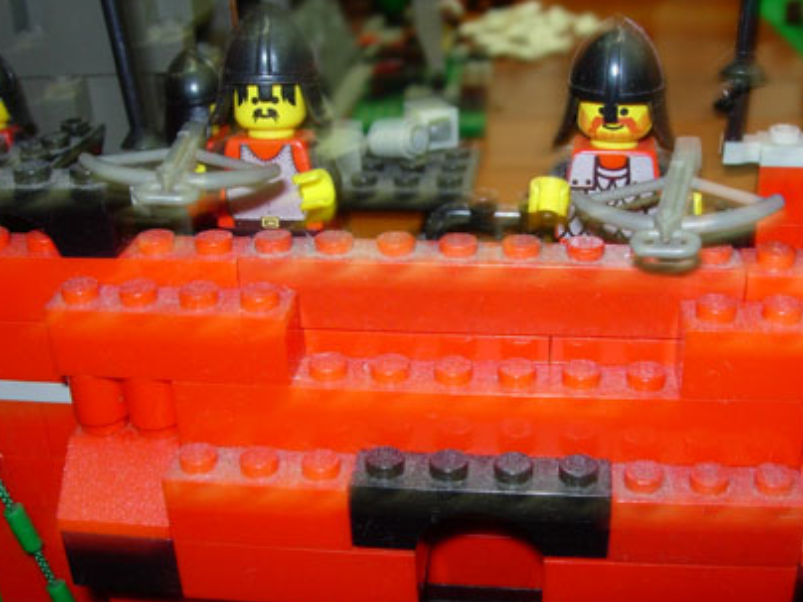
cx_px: 467
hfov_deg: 40.3
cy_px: 335
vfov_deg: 30.9
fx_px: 1090
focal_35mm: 47
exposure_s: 1
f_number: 4.8
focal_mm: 7.8
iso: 79
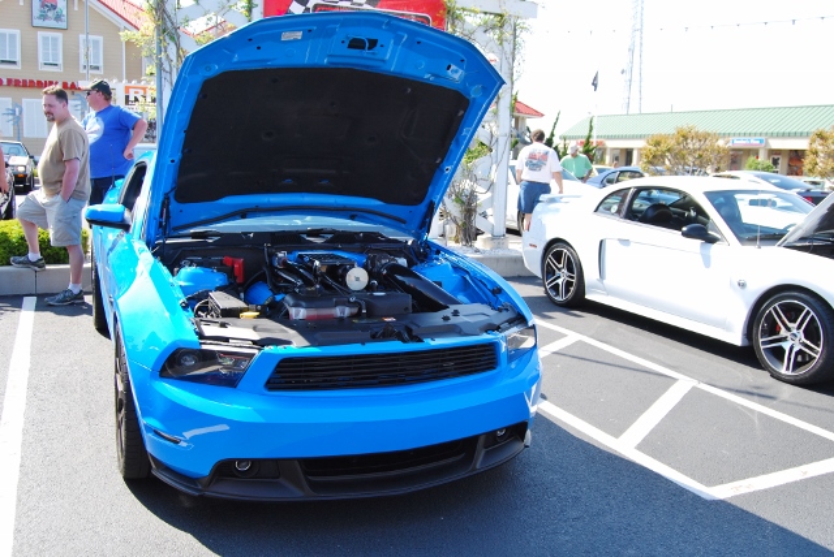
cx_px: 417
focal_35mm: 33
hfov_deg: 57.2
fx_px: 765
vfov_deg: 40.0
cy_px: 278
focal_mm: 22
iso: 200
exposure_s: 1/200
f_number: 7.1
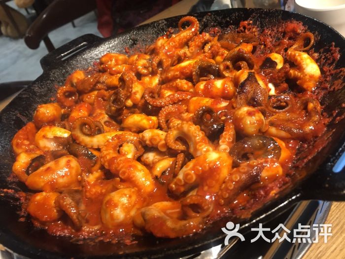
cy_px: 130
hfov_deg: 61.7
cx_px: 172
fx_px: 289
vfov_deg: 48.2
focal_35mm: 29
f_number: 2.2
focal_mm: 4.15
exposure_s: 1/33
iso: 125
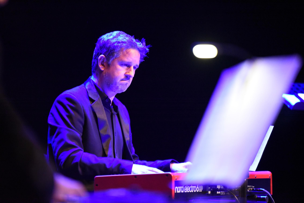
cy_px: 102
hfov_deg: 10.3
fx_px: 1689
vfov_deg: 6.9
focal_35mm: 200
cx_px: 152
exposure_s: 1/100
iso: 12800
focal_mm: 200
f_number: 2.8
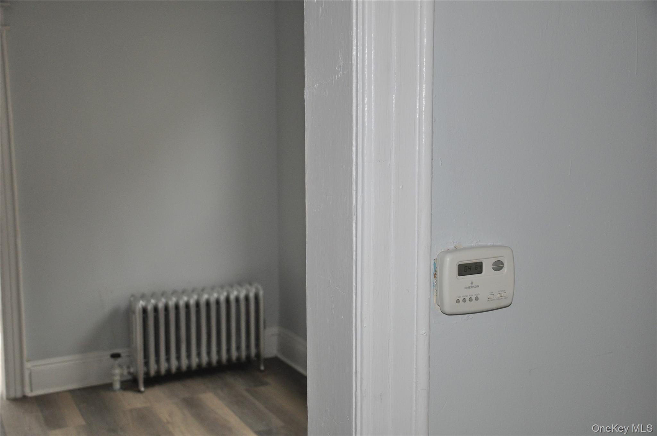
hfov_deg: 46.5
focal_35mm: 42
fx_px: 766
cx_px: 328
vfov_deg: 31.8
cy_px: 218
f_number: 4
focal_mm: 28
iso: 800
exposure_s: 1/60
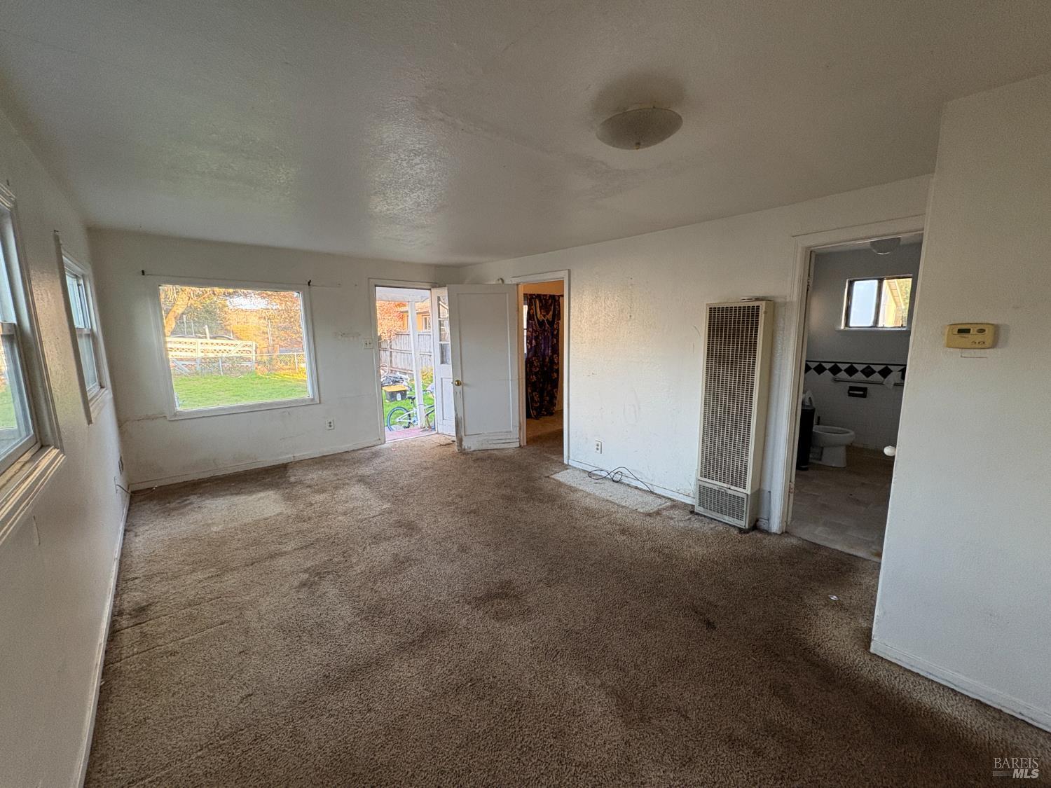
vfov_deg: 85.7
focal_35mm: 14
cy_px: 394
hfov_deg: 102.1
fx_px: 425
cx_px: 526
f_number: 2.2
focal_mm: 2.22
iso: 200
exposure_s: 1/99
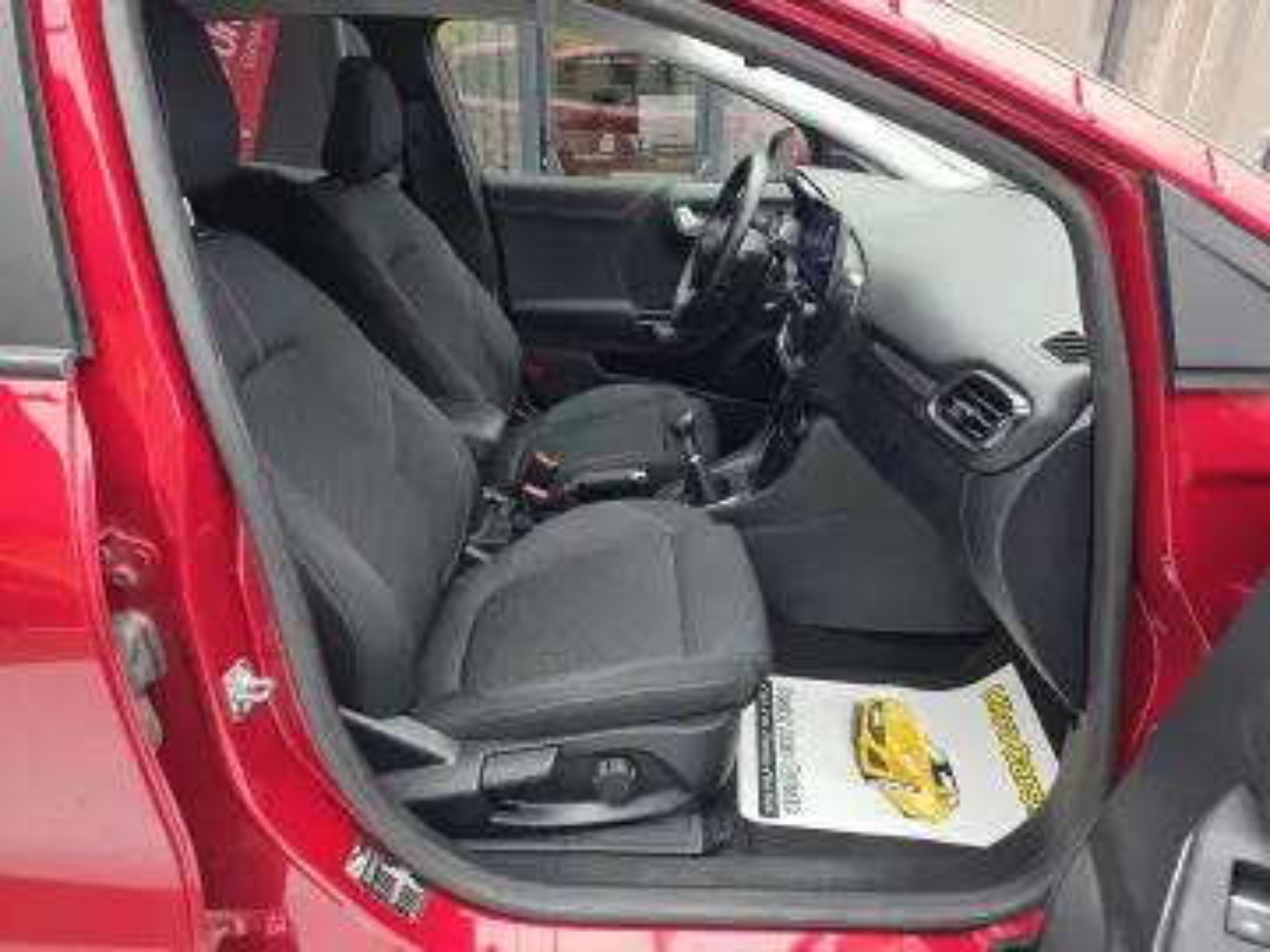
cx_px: 635
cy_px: 476
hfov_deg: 73.9
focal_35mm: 23
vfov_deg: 58.9
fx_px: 844
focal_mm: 6.25
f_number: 1.7
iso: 80
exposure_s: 1/100
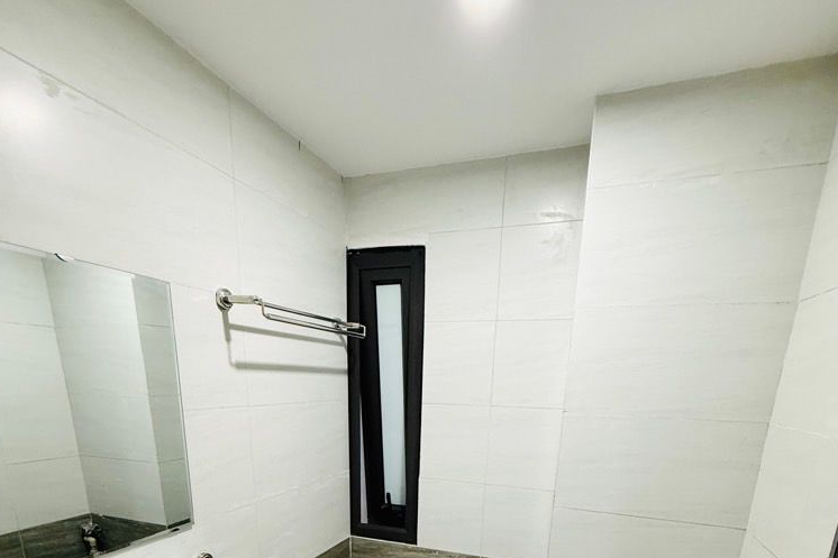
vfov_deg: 54.1
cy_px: 502
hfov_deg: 84.0
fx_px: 465
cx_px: 416
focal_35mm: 20
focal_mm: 2.22
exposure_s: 1/50
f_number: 2.2
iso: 250
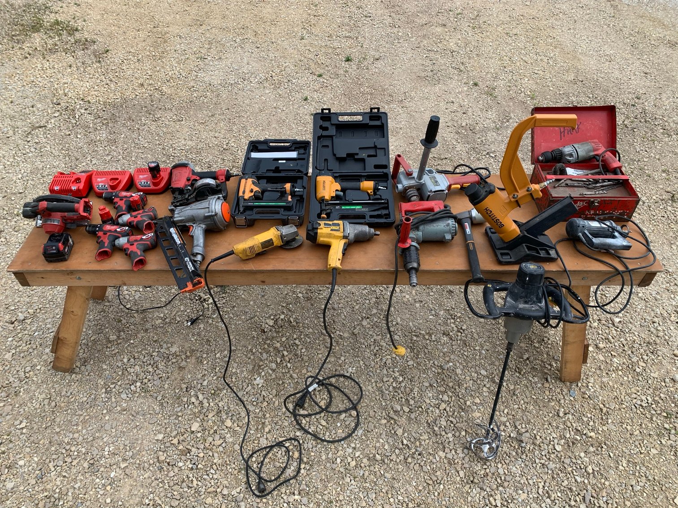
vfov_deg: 53.1
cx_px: 339
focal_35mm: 26
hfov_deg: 67.3
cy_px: 254
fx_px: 509
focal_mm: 4.25
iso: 25
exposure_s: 1/1634
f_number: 1.8
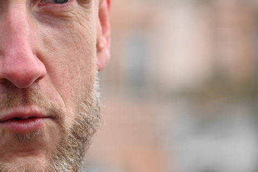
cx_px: 66
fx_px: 1999
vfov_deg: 4.9
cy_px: 37
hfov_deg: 7.4
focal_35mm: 279
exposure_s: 1/640
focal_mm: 82
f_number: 3.5
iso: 100
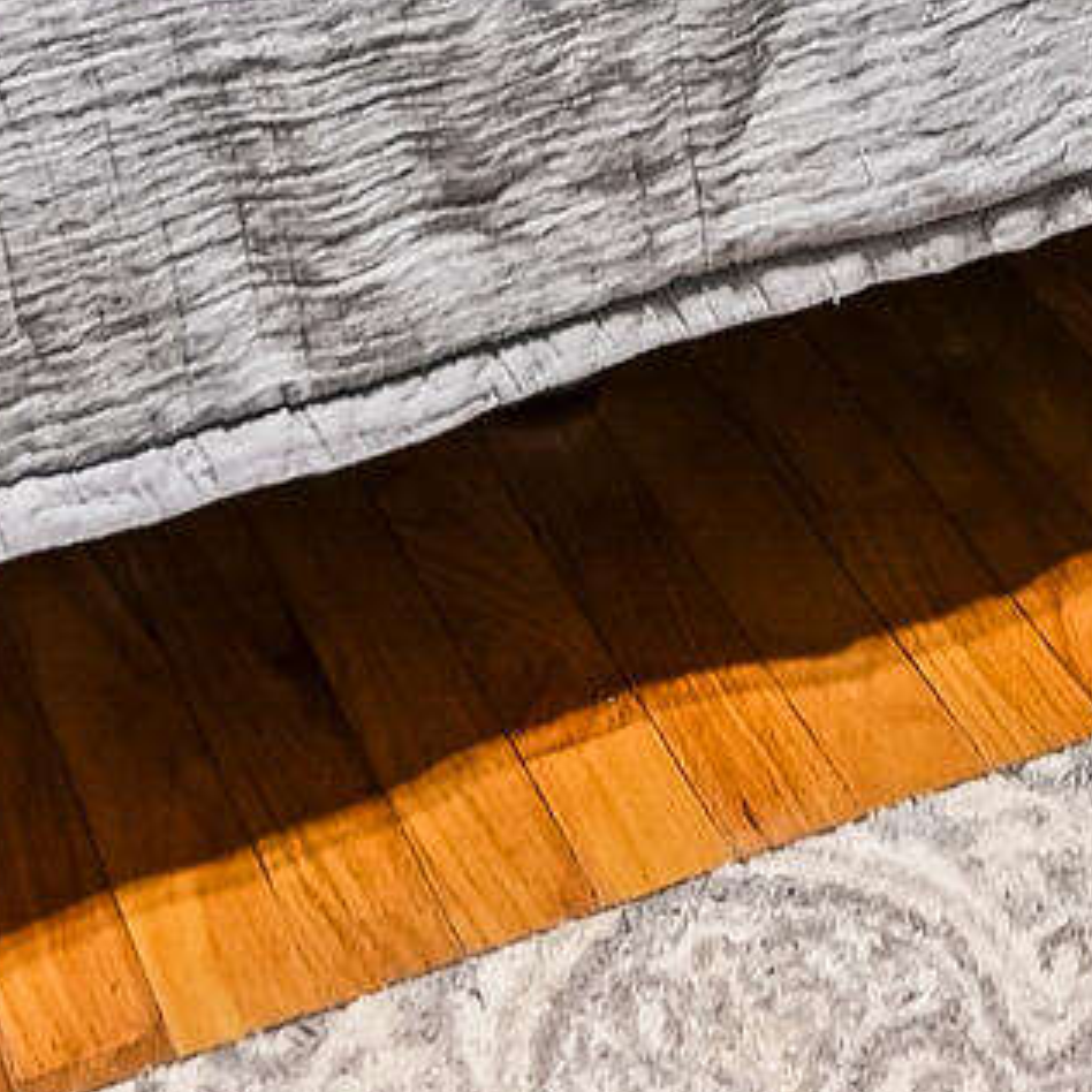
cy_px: -2091
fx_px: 4033
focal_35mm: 113
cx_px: 1068
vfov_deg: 10.9
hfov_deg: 15.2
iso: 400
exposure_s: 1/3.33
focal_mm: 14
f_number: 4.8
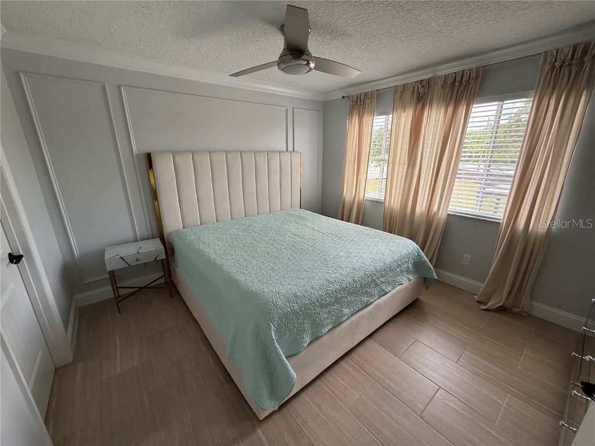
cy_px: 223
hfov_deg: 102.1
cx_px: 298
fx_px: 241
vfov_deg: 85.7
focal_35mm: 14
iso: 64
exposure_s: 1/167
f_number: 2.2
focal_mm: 2.22
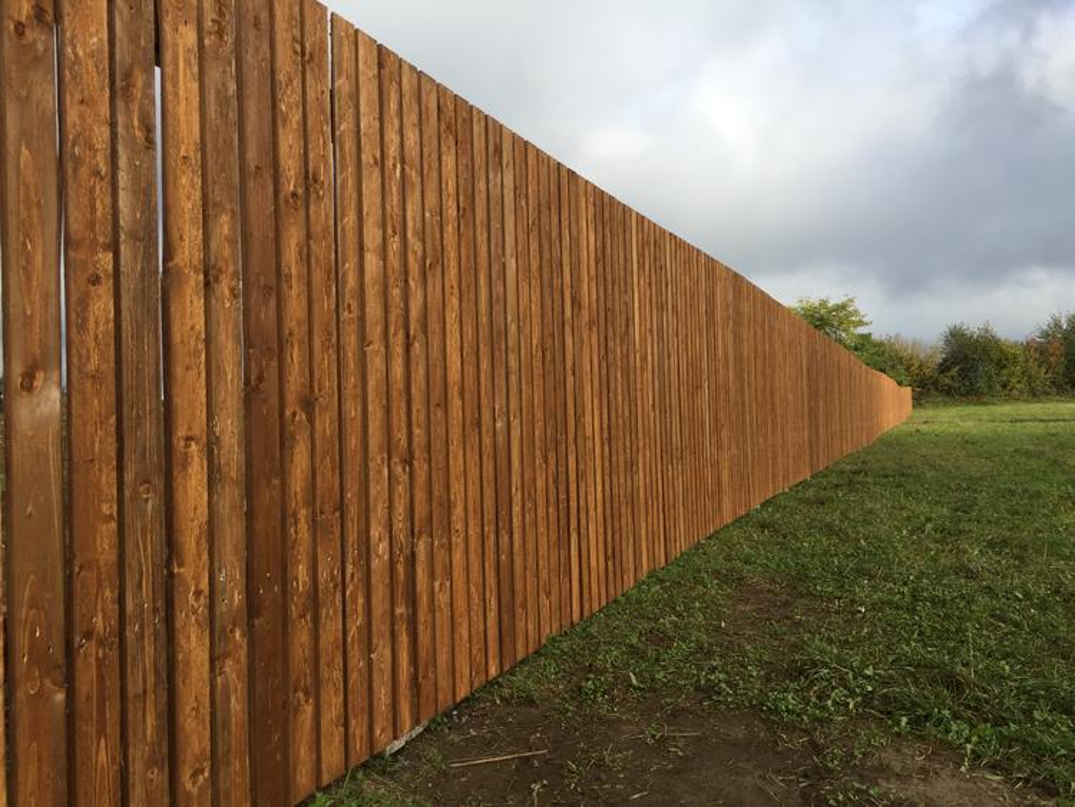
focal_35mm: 29
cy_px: 404
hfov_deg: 61.6
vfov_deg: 48.3
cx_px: 538
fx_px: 901
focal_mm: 4.15
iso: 32
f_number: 2.2
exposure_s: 1/1364
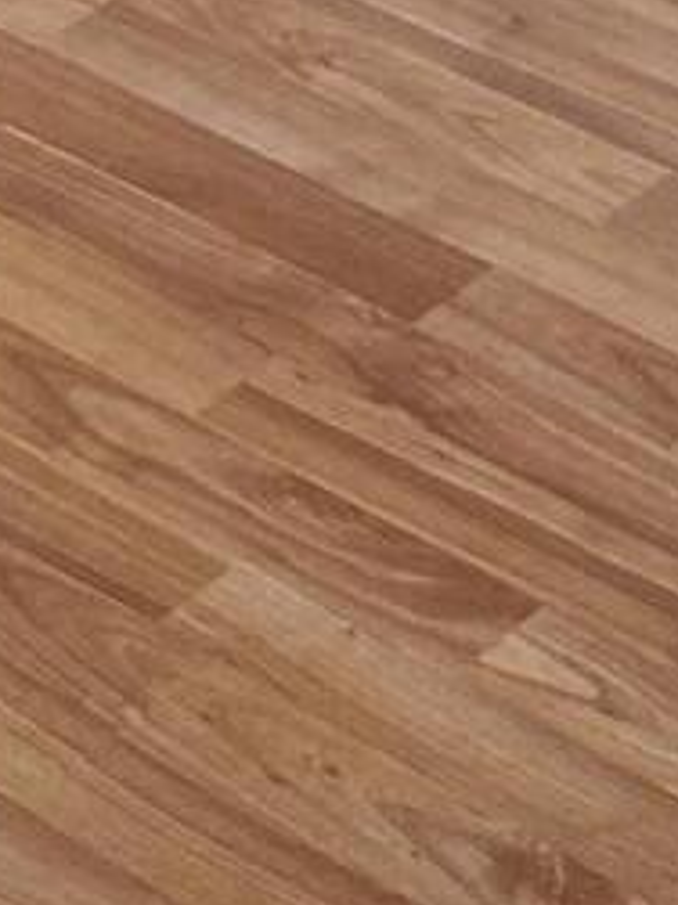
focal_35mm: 207
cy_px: -1385
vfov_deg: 8.6
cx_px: -1212
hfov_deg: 6.6
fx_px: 5410
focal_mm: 5.7
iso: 125
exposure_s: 1/60
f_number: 1.5
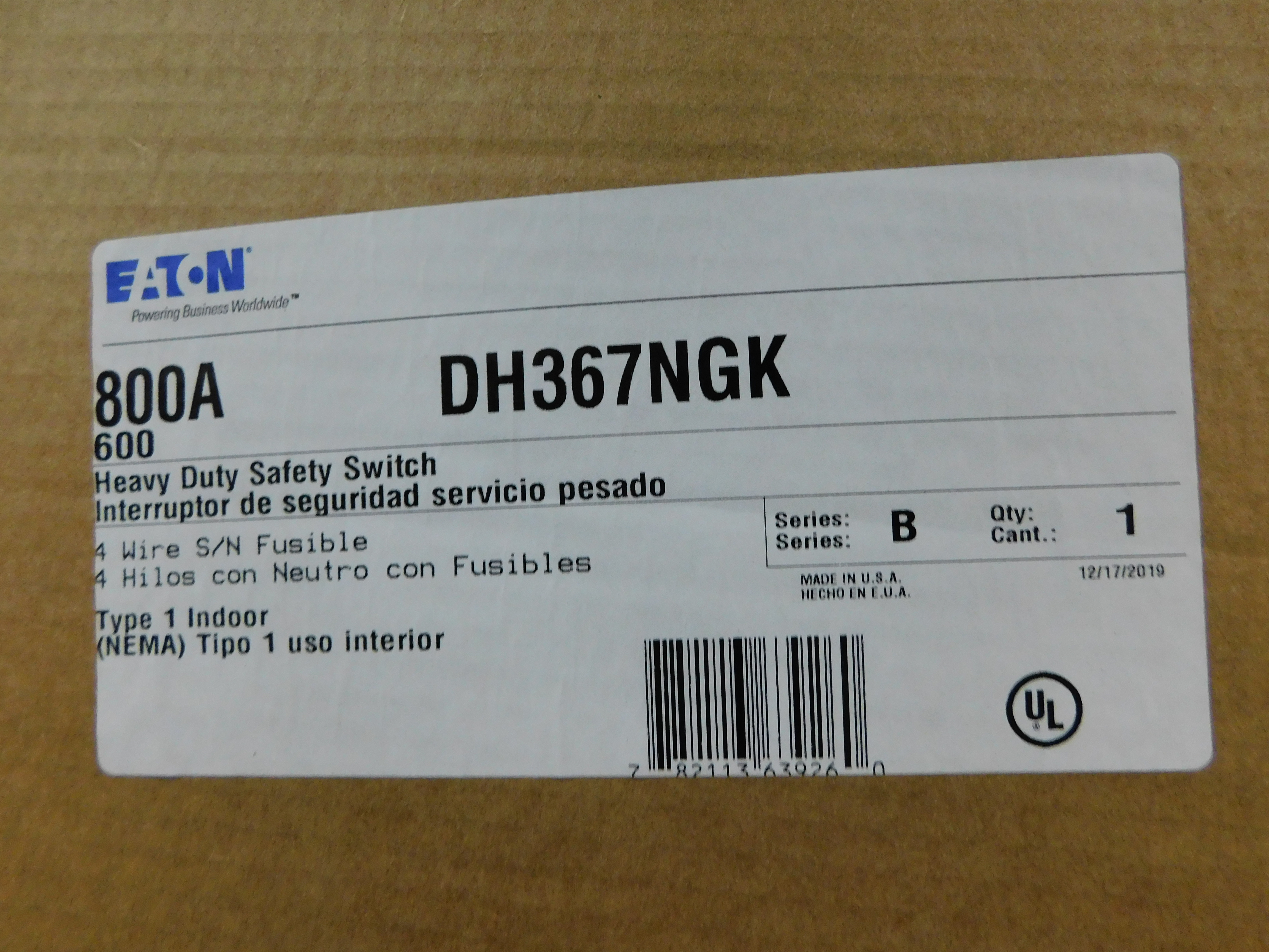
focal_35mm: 23
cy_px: 476
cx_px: 634
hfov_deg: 73.9
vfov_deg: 58.9
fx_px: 843
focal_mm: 4
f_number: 3
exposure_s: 1/15
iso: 400
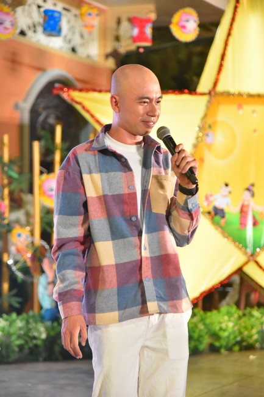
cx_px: 132
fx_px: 1156
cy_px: 198
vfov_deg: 19.5
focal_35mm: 105
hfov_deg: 13.0
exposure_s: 1/160
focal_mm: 105
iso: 1600
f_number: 4.5
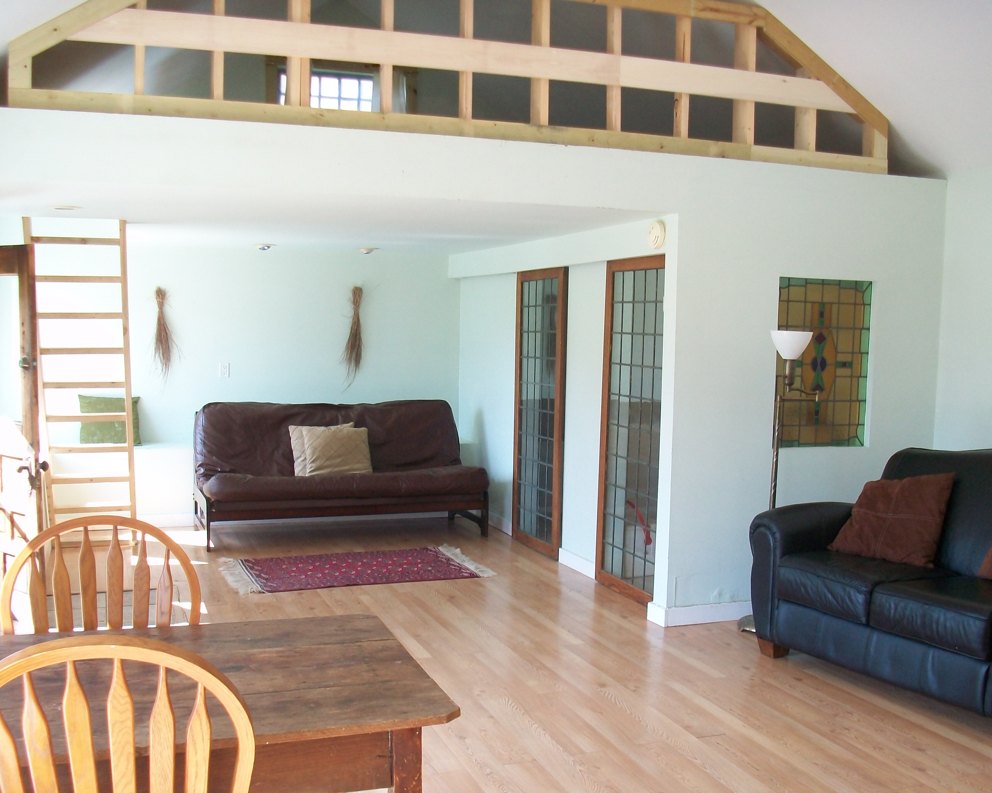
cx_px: 466
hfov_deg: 50.2
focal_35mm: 36
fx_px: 1057
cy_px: 397
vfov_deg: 41.2
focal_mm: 5.7
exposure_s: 1/80
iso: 80
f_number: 2.8
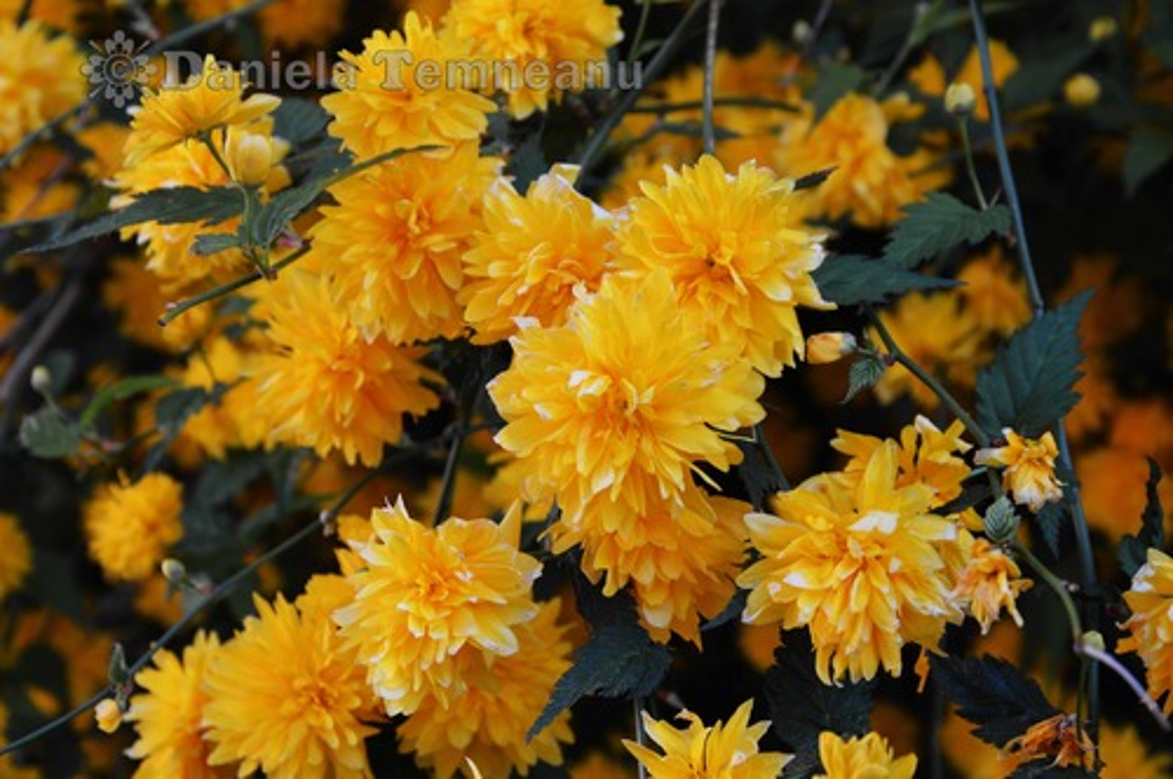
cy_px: 390
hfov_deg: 26.0
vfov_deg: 17.4
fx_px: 2538
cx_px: 586
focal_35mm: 78
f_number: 8
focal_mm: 52
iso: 400
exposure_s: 1/100
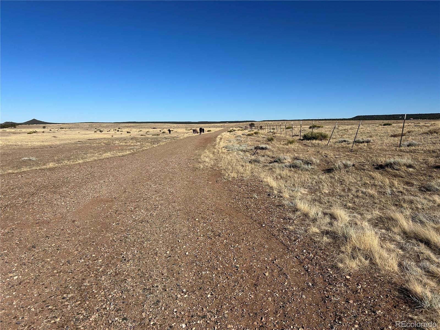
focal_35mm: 26
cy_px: 165
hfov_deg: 67.3
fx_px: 330
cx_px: 220
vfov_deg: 53.1
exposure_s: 1/8000
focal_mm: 5.7
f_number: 1.5
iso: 50
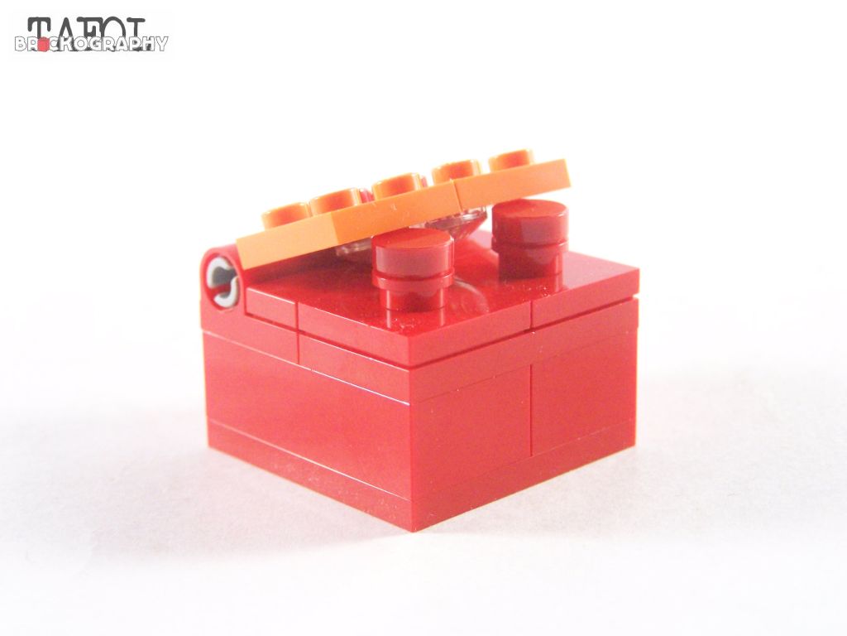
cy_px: 318
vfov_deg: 19.6
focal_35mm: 75
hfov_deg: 26.0
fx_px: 1835
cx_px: 424
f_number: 3.2
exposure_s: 1/60
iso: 400
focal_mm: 12.4
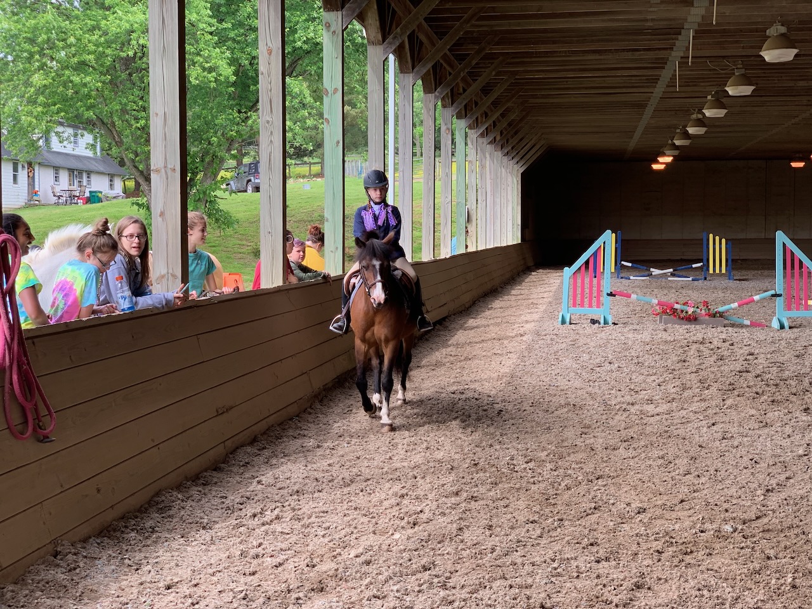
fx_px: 1220
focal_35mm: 52
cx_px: 406
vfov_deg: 28.0
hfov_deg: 36.8
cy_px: 304
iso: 16
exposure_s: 1/71
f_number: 2.4
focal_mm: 6
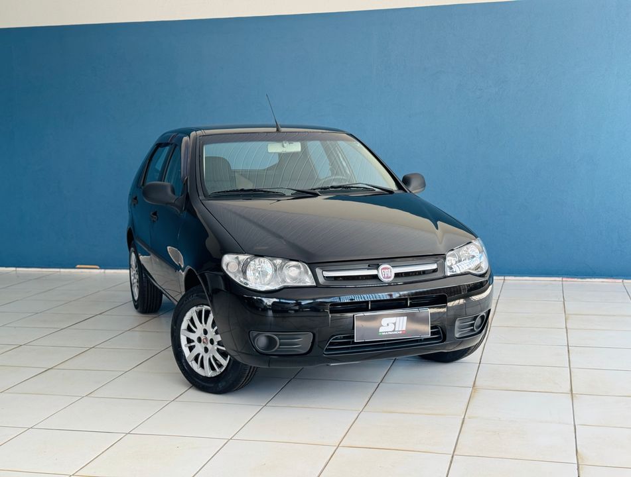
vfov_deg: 30.4
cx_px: 316
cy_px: 238
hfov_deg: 39.5
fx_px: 878
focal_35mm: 48
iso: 64
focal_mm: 6.76
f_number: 1.78
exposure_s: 1/257
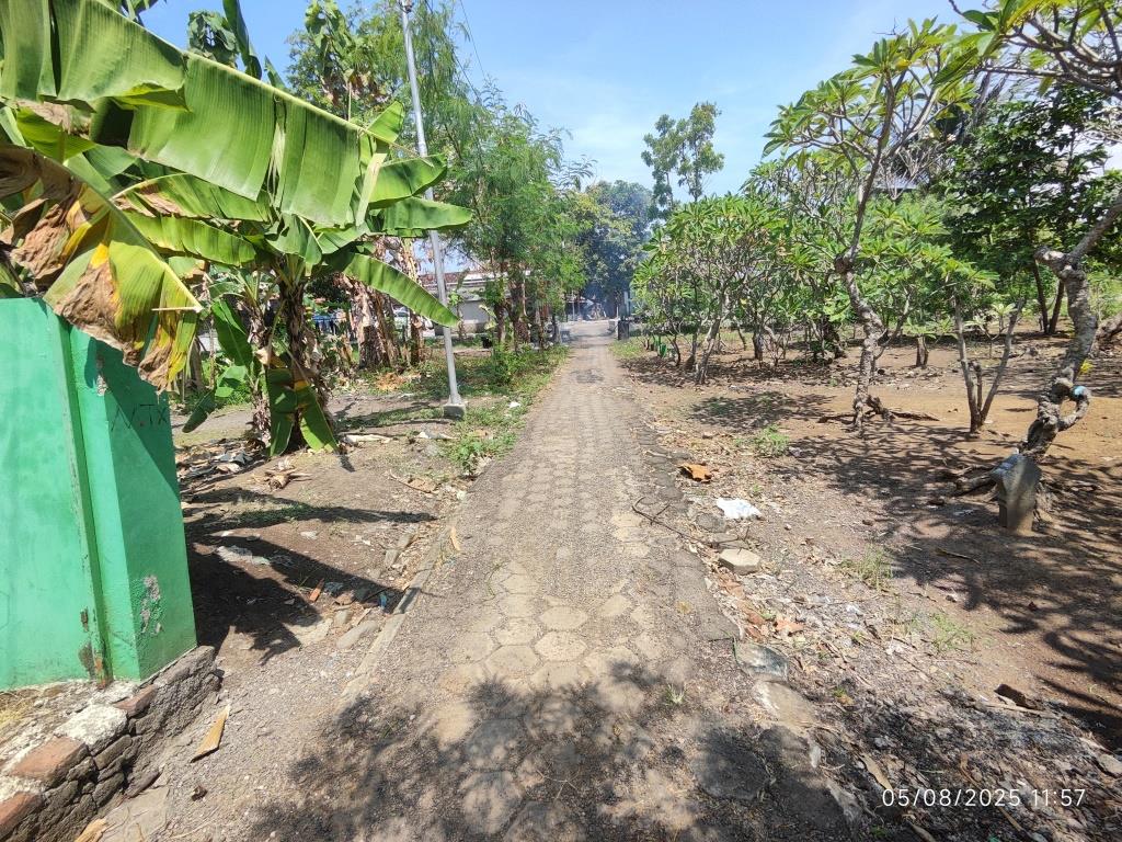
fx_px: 519
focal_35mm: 16
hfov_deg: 94.5
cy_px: 421
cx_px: 561
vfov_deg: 78.1
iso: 50
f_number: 2.4
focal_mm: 2.13
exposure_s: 1/490
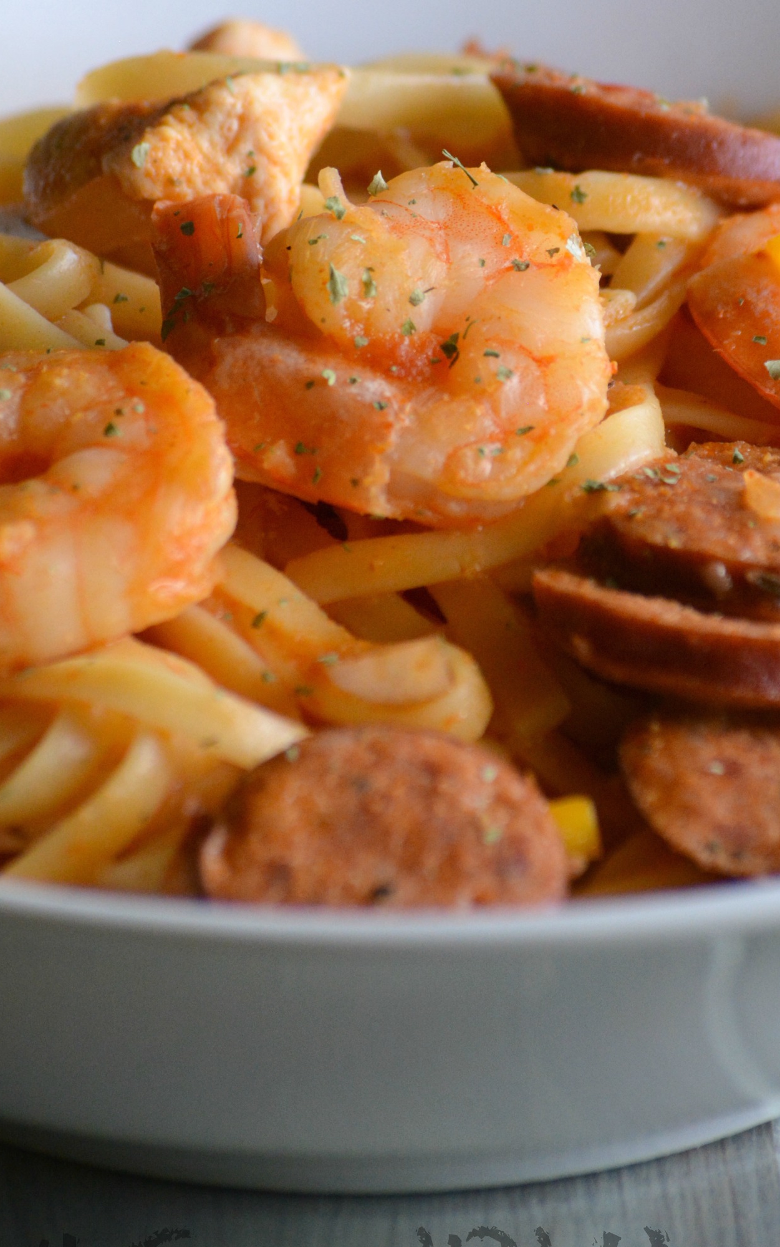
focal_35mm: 294
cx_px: 463
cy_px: 336
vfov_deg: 7.1
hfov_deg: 4.5
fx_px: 9997
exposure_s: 1/200
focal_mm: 116
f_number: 5.6
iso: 1400
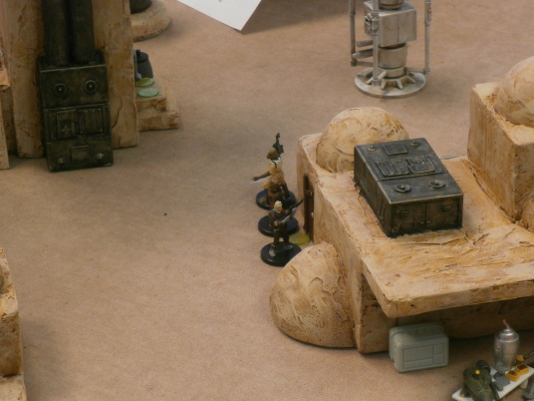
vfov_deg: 11.4
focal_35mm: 130
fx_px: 2005
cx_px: 267
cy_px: 200
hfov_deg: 15.2
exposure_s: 1/40
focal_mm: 23.5
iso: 400
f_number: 6.5
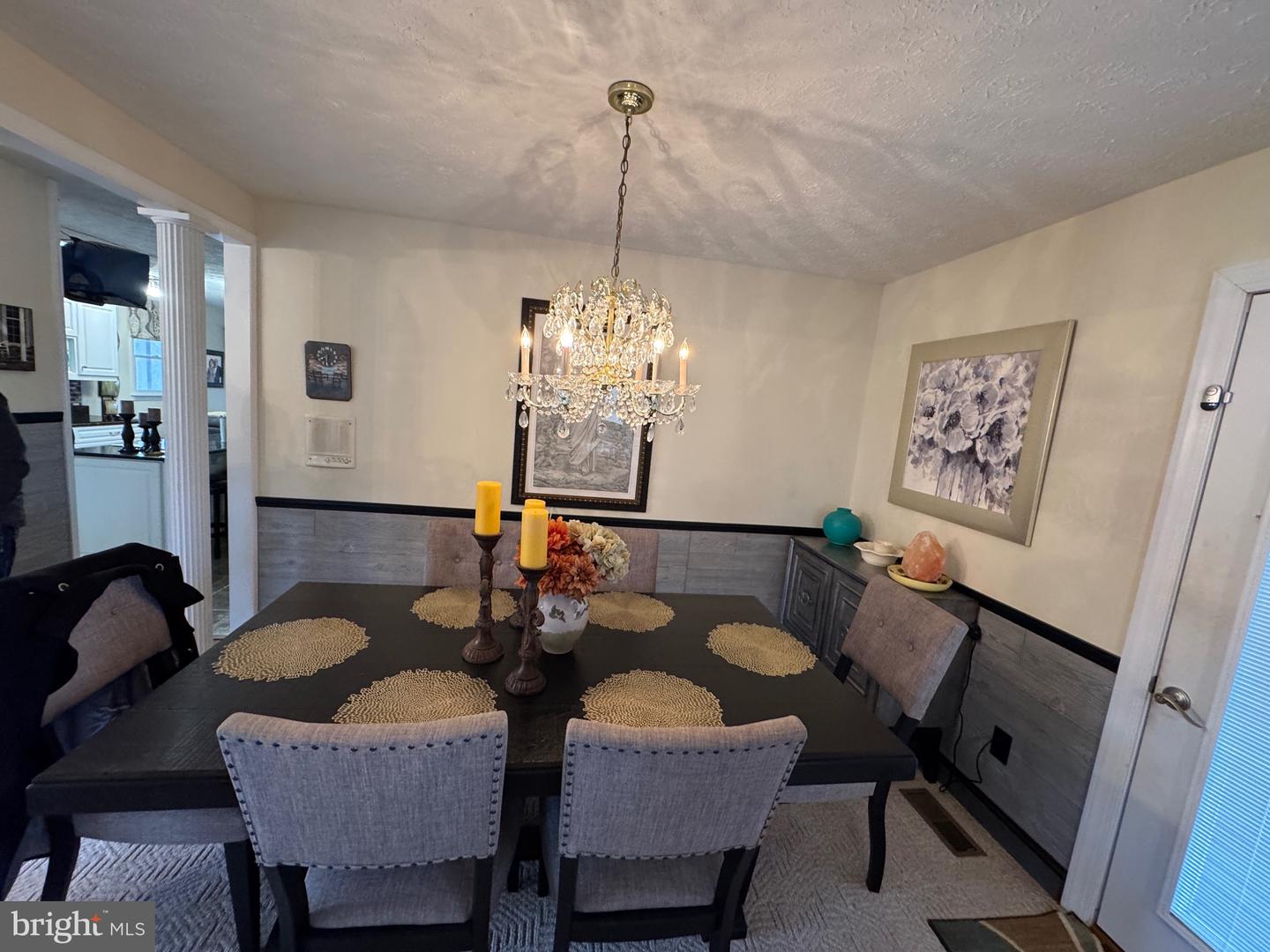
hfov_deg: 102.1
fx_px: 514
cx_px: 635
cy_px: 476
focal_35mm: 14
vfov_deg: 85.7
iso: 320
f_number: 2.2
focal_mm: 2.22
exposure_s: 1/60
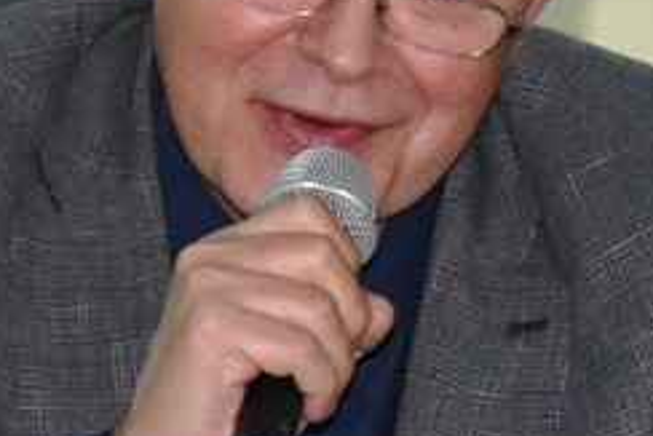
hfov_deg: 4.0
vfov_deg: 2.7
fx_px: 9422
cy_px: 259
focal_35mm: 519
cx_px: 458
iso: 1250
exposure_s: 1/125
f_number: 5.6
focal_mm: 55
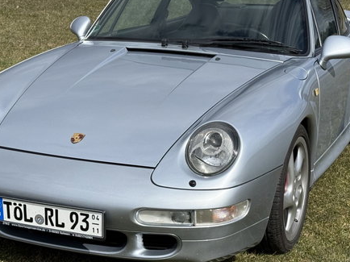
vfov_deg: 17.3
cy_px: 133
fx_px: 859
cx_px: 164
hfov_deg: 23.0
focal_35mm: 85
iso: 64
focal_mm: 6.76
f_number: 1.78
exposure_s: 1/7143
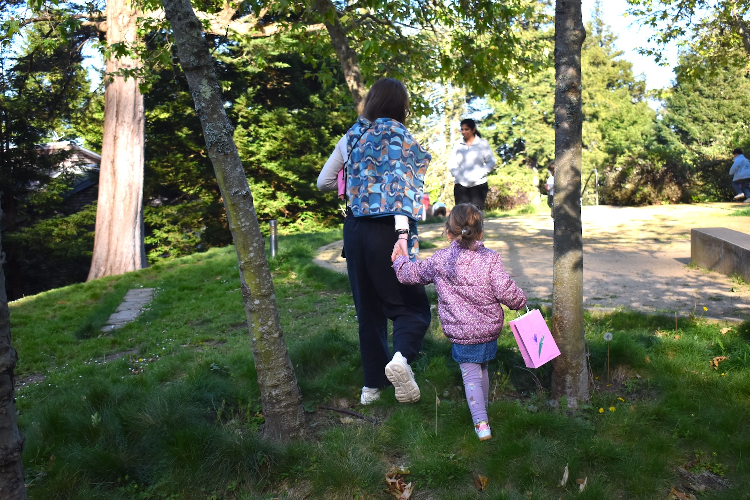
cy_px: 250
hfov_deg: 45.0
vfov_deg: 30.9
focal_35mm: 44
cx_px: 375
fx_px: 906
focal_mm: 29
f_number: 4.2
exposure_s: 1/1000
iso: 500
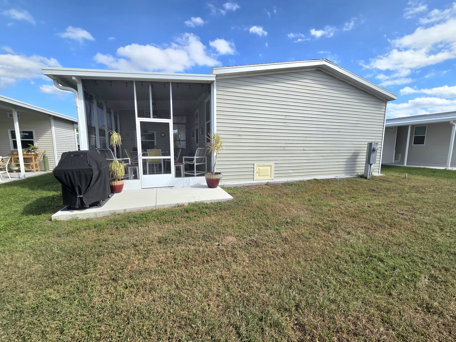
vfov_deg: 89.9
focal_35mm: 13
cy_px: 171
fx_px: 171
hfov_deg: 106.2
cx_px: 228
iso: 50
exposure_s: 1/1667
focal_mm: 2.2
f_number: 2.2
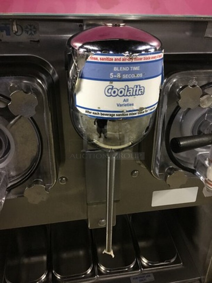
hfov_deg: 48.2
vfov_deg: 61.7
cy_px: 142
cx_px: 106
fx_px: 237
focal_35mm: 29
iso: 80
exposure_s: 1/4
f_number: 2.2
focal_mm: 4.15
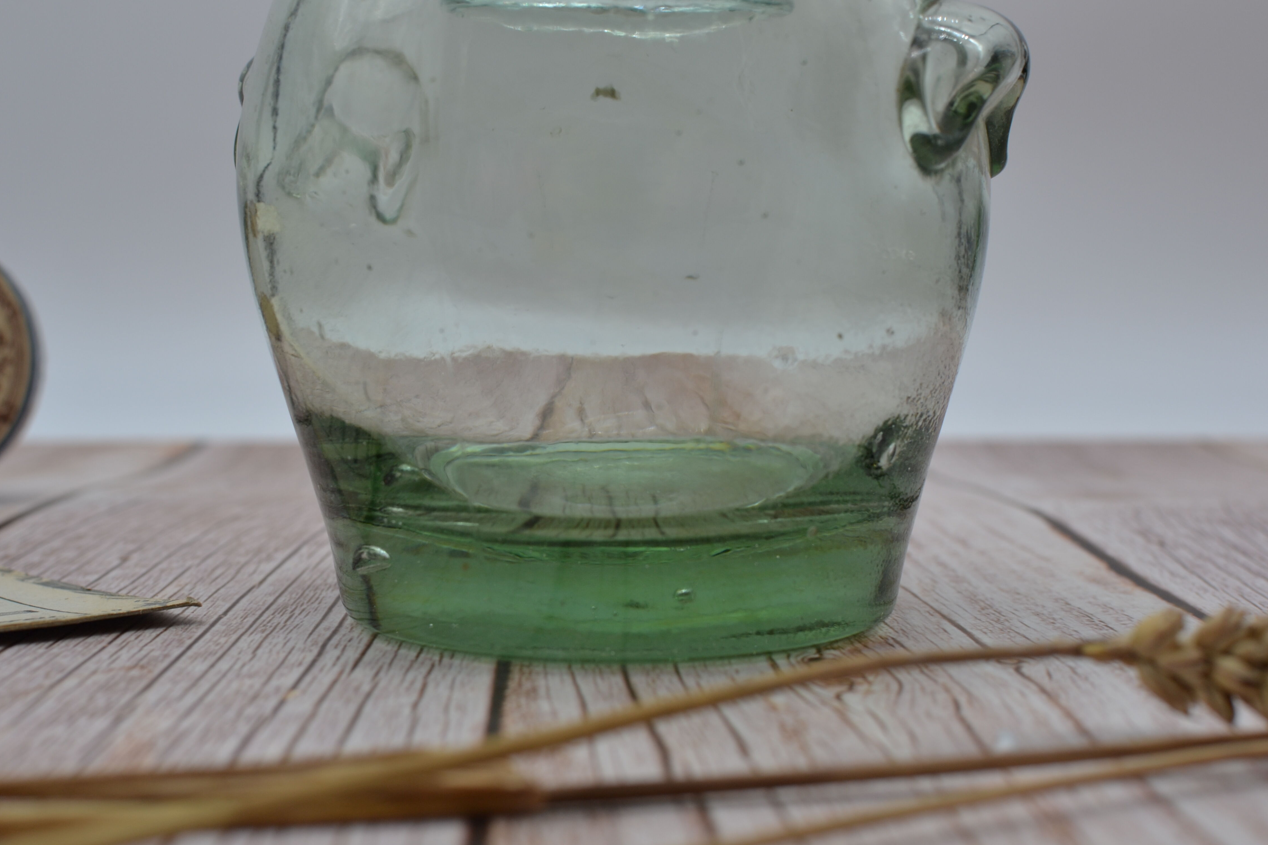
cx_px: 626
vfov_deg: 25.3
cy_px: 422
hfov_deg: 37.2
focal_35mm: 54
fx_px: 1885
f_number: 5.6
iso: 160
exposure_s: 1/125
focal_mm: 35
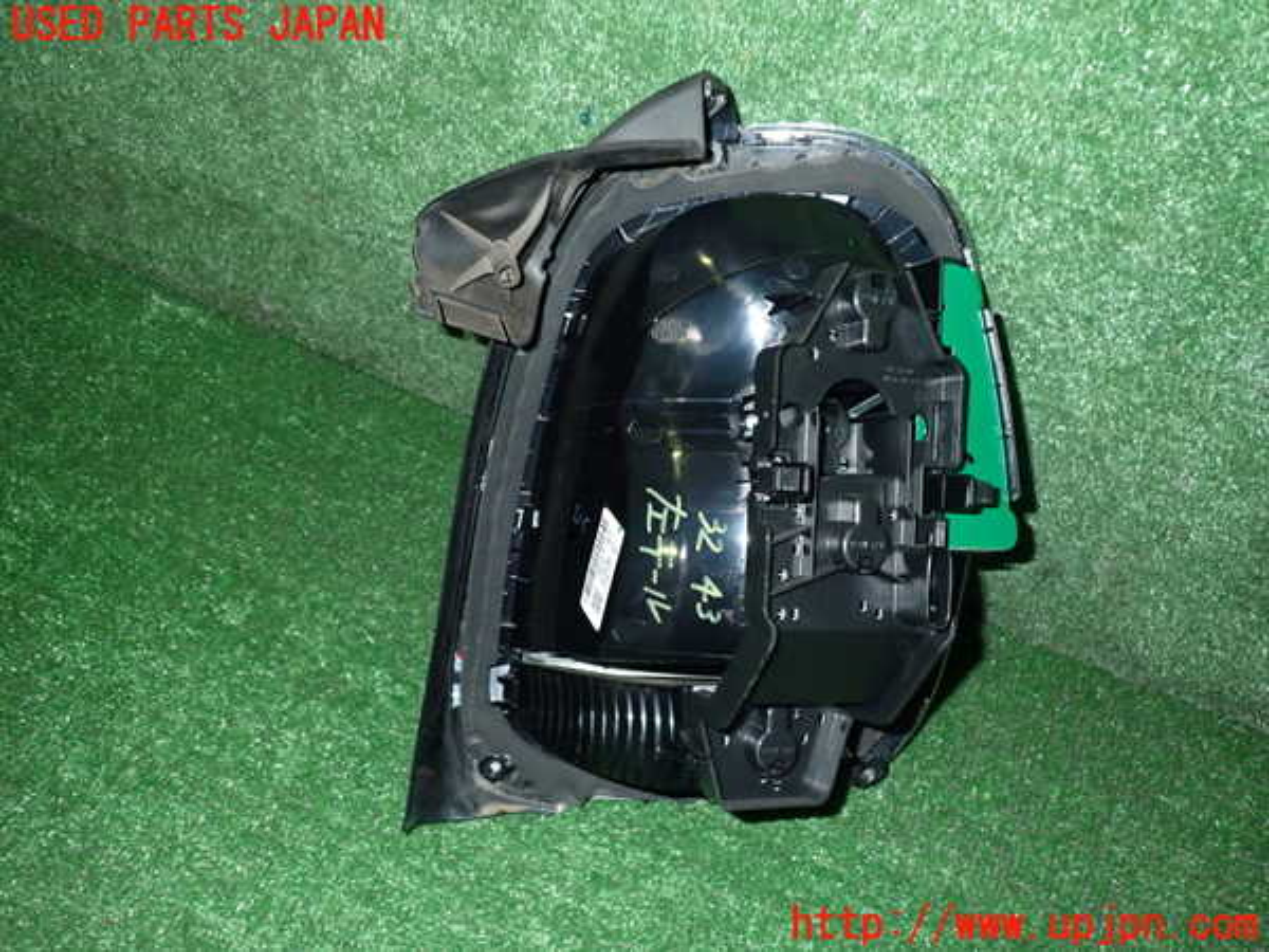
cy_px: 476
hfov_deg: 60.0
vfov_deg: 46.8
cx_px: 634
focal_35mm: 30
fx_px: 1100
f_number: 6.3
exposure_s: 1/30
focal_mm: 5.4
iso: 800
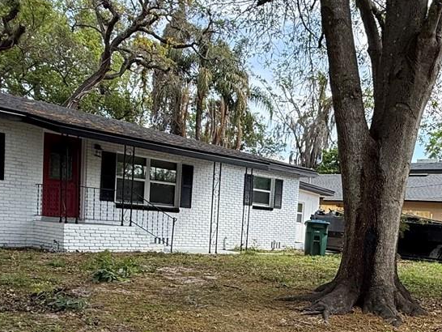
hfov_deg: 44.1
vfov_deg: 34.0
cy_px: 272
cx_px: 338
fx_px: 524
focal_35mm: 41
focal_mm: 2.22
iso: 64
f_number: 2.2
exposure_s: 1/451
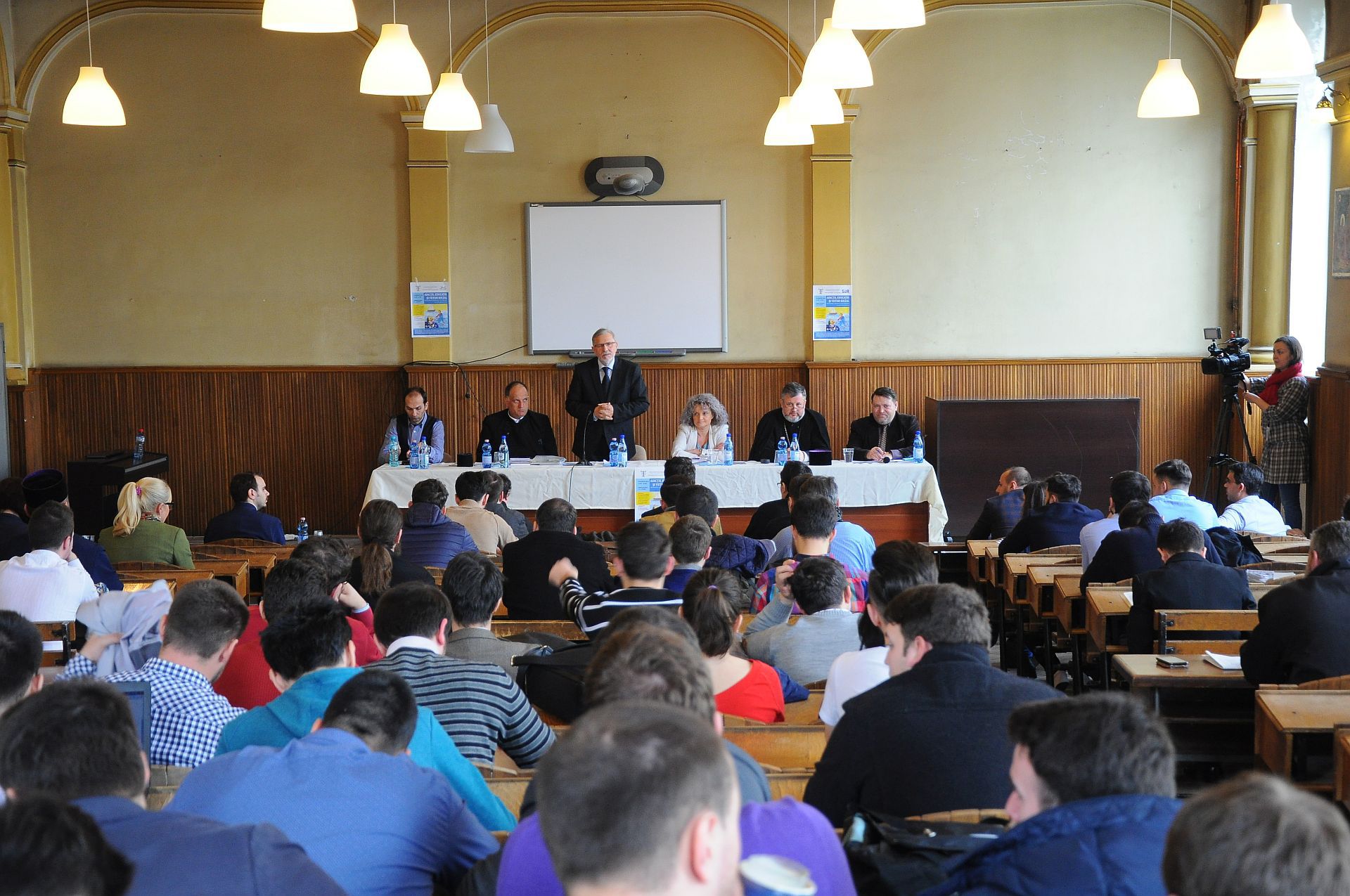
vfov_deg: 21.5
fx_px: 2359
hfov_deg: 31.9
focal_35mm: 63
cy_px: 448
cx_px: 675
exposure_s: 1/50
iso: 800
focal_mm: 42
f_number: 4.8
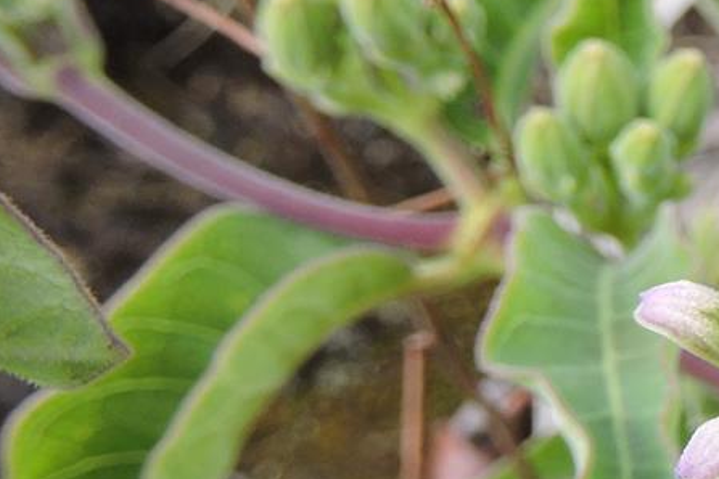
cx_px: 998
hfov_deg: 21.9
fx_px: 1618
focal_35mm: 81
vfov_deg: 16.8
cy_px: 309
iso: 100
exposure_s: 1/250
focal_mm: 4.3
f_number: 3.3
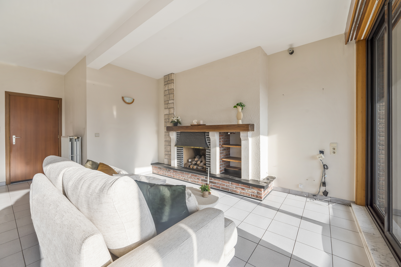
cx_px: 200
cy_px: 134
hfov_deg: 104.2
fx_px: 156
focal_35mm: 14
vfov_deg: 81.3
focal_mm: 14
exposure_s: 1/250
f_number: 8
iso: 250
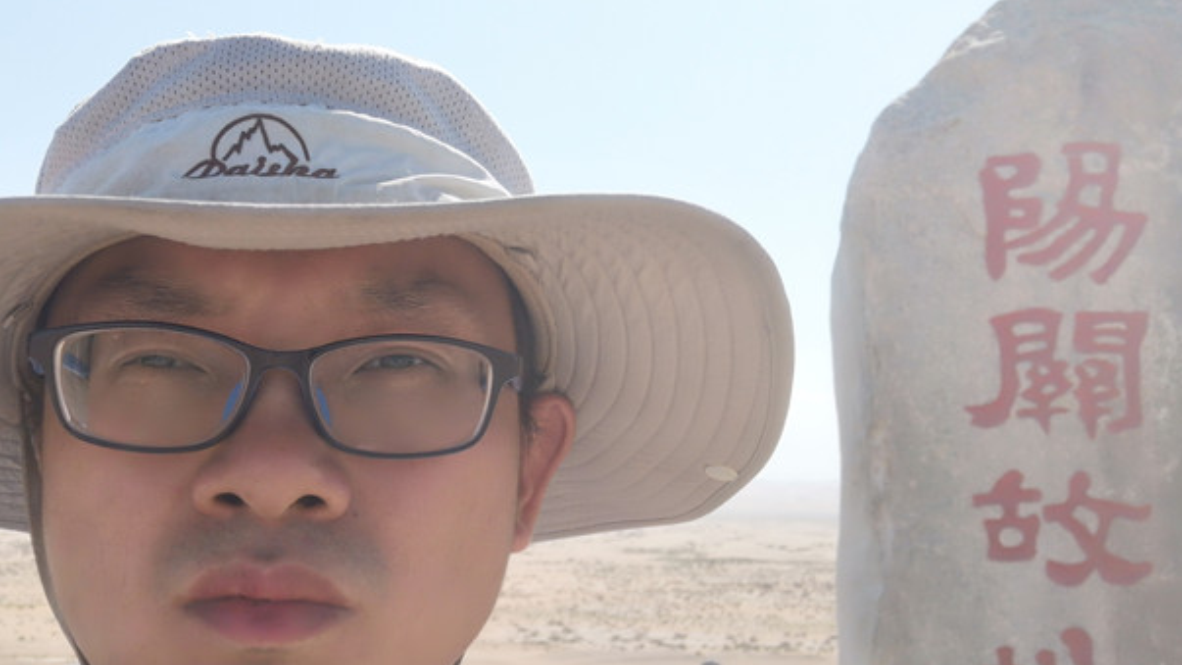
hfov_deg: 43.7
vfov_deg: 25.4
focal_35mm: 47
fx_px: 1473
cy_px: 339
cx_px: 588
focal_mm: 3.36
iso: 50
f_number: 2
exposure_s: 1/1048
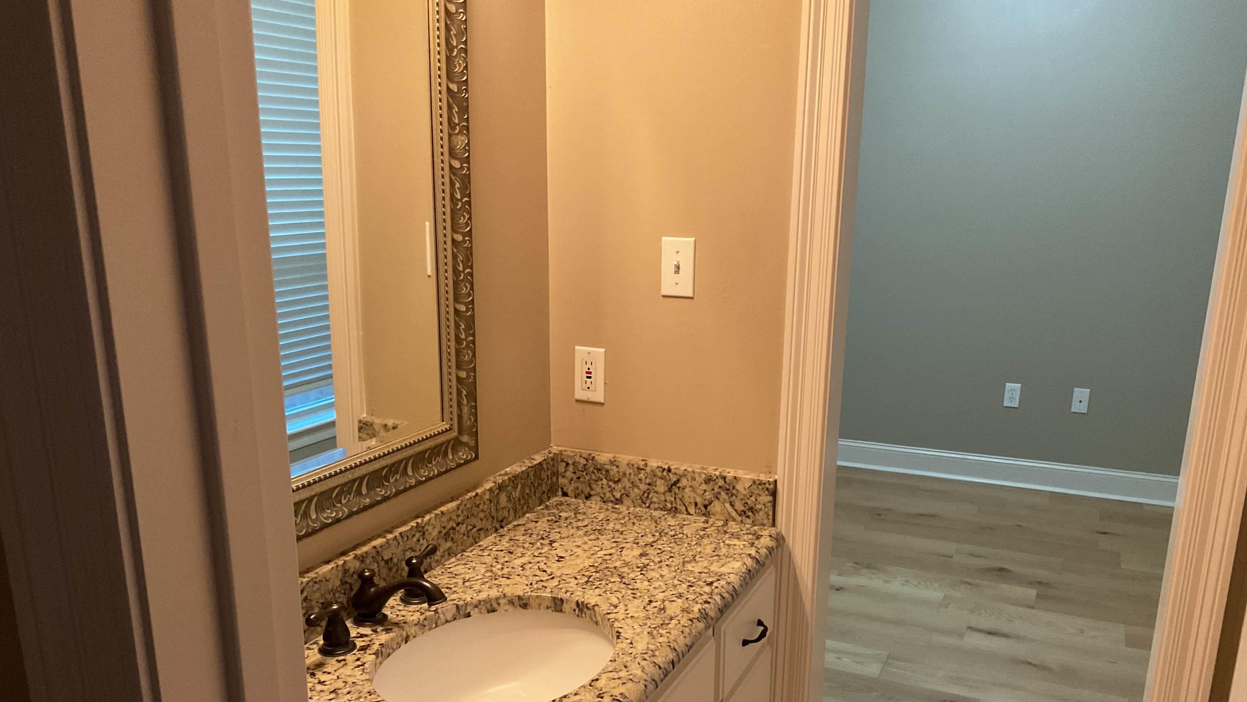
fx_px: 1058
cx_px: 624
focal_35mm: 32
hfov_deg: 61.0
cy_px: 466
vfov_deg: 36.3
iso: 200
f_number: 1.8
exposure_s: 1/60
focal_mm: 3
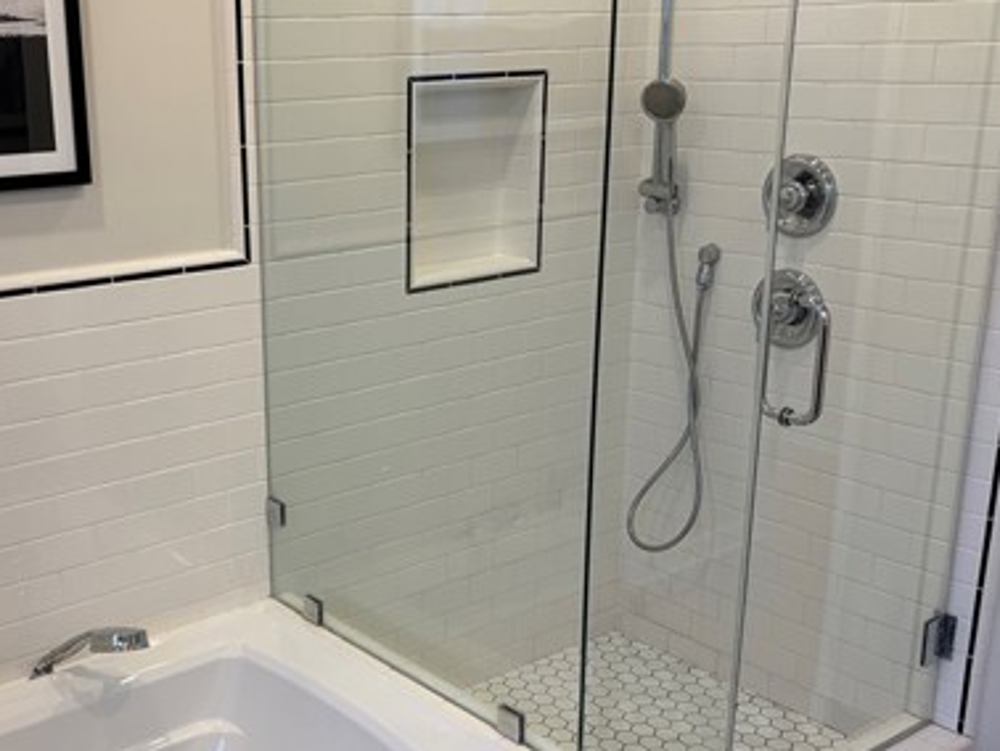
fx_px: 1272
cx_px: 315
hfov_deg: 42.2
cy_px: 426
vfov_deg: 32.9
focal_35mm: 44
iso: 125
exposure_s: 1/120
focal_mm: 5.96
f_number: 1.6
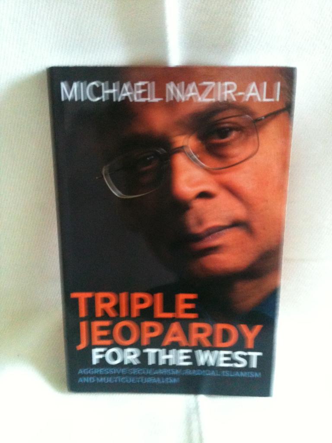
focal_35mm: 35
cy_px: 222
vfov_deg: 52.6
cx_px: 166
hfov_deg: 40.7
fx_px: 448
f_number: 2.8
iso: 400
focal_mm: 3.85
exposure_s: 1/15
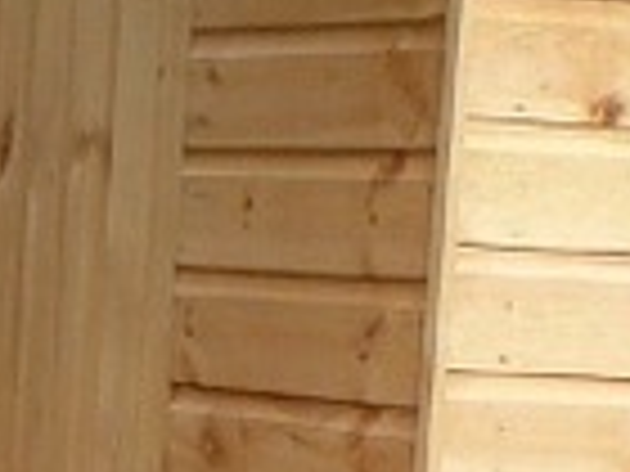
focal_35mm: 257
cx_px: -94
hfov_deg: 7.6
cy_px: 1519
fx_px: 4677
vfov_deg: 5.4
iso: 100
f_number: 4
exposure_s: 1/100
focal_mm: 6
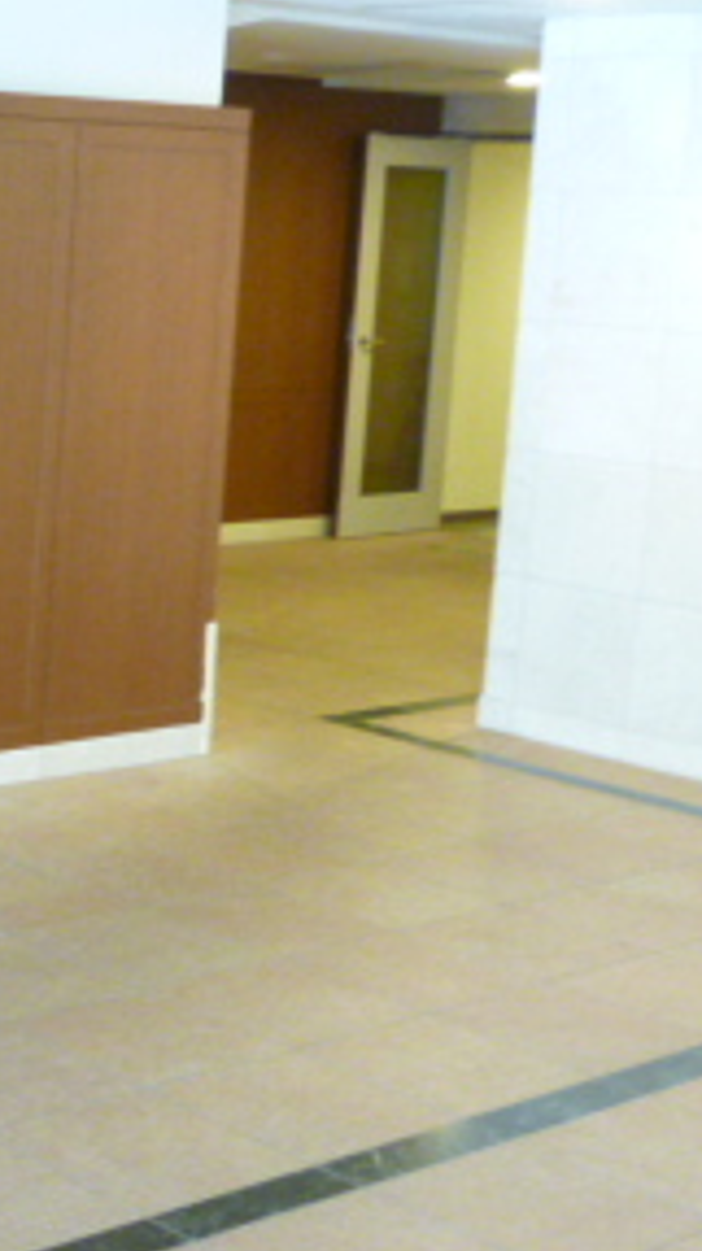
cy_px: 588
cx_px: -331
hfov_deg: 16.3
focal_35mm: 68
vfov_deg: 31.0
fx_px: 2255
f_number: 3.1
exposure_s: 1/8
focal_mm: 5
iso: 400
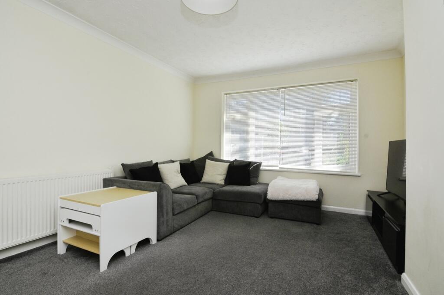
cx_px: 222
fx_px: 203
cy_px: 148
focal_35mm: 16
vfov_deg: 72.0
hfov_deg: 95.0
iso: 400
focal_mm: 11
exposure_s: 1/80
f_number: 10
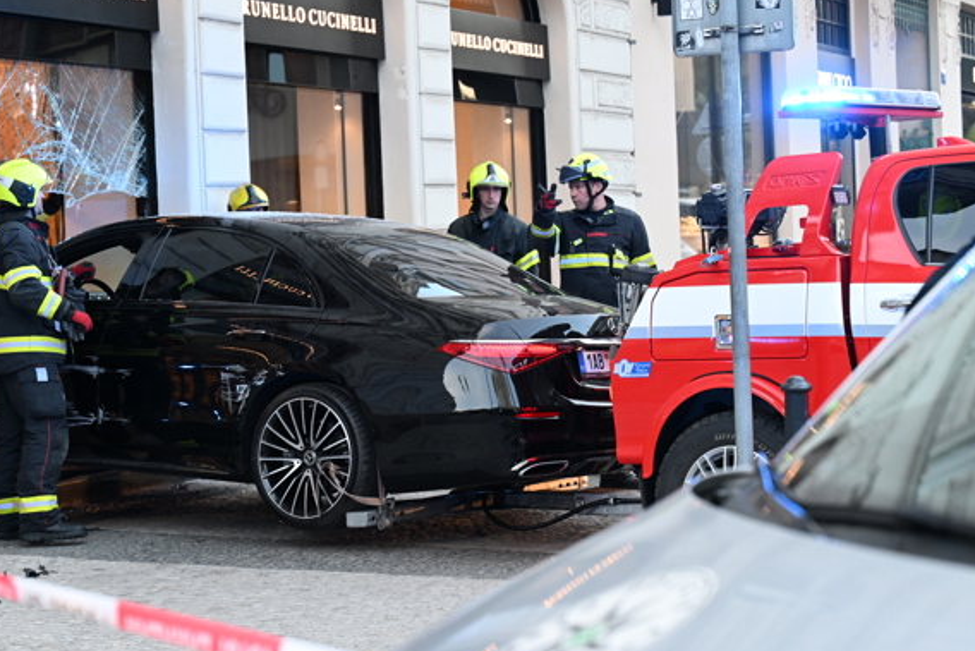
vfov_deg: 16.1
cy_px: 275
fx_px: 2303
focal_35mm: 85
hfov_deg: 23.9
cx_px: 445
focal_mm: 70
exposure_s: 1/500
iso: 4000
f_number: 4.5
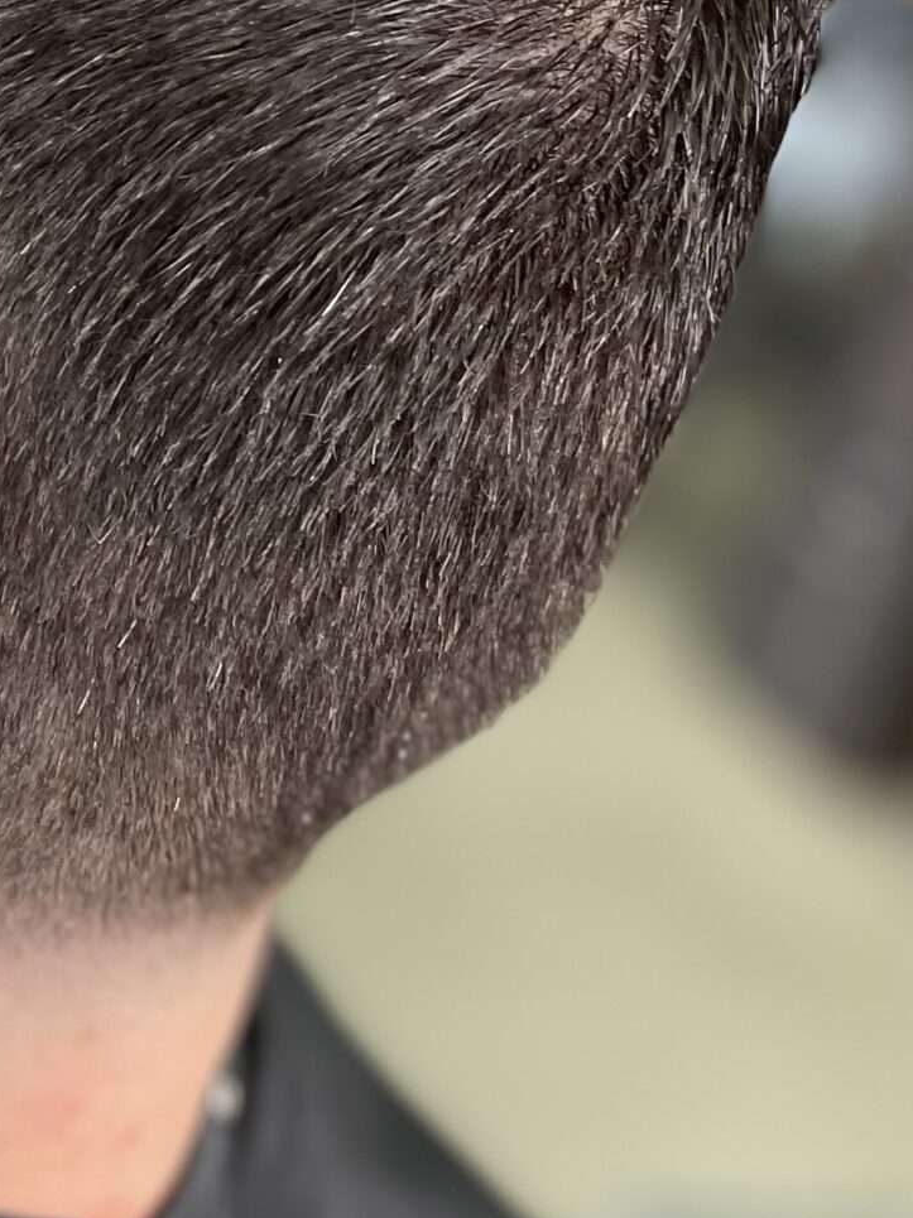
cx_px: -229
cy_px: 323
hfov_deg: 19.8
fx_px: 2428
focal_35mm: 69
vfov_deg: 27.8
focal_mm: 4.2
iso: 100
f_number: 1.6
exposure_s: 1/120
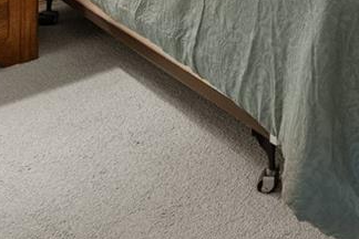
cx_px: 430
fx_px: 738
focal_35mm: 74
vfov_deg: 14.4
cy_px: -276
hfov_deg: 24.7
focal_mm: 10
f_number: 7.1
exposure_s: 1/1.67
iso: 640
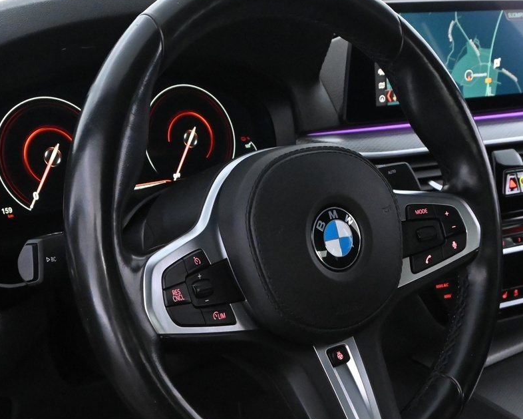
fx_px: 898
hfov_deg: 32.4
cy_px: 297
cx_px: 291
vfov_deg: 26.0
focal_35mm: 58
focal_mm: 20
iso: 6400
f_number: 5.6
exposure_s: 1/30
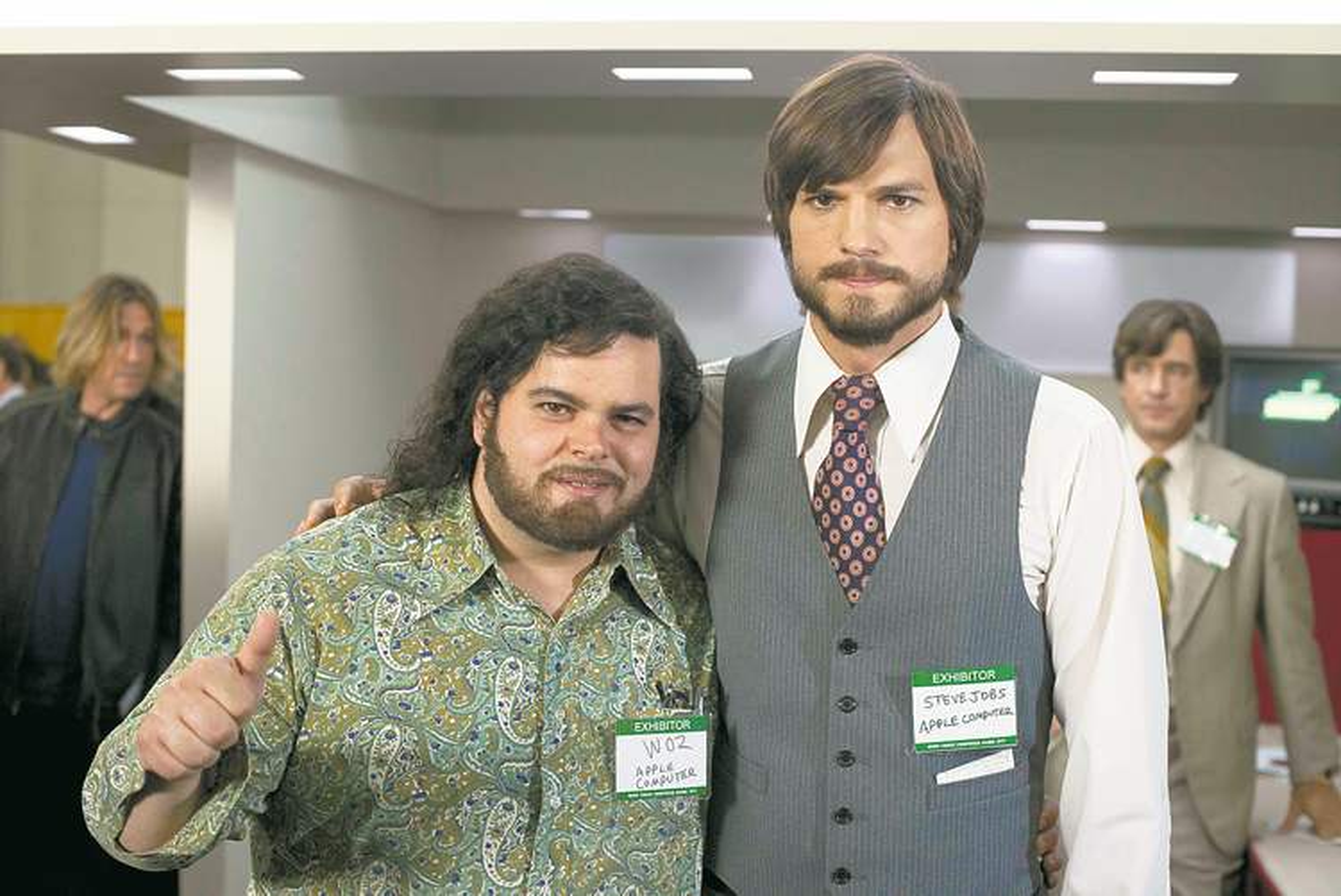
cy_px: 448
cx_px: 670
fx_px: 1864
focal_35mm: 50
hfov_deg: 39.6
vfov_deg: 27.0
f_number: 4.5
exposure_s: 1/160
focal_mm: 50
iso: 800
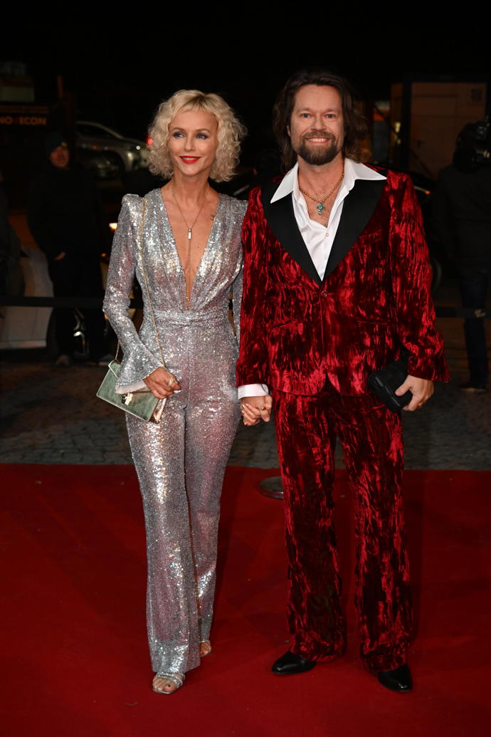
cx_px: 246
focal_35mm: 57
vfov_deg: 35.1
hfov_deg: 23.8
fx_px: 1166
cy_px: 368
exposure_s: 1/125
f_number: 5.6
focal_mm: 57
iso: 2500
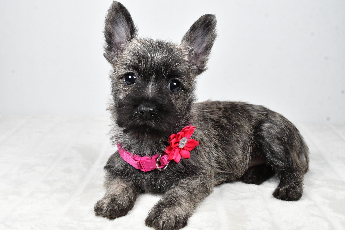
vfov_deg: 31.9
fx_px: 402
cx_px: 172
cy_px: 115
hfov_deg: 46.4
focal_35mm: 42
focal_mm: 28
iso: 4000
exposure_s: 1/500
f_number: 11
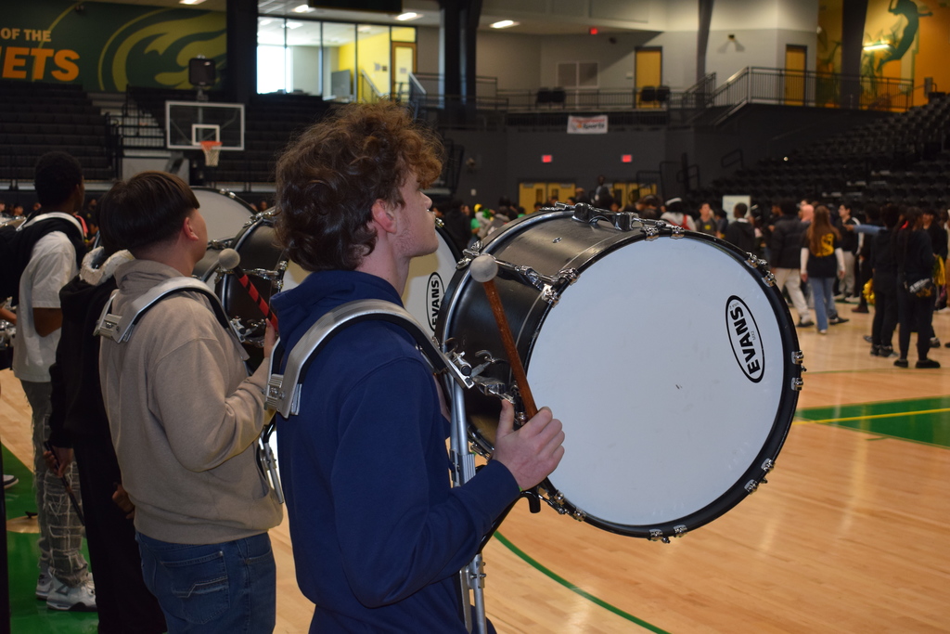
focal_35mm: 51
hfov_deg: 38.9
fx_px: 1346
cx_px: 475
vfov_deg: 26.5
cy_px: 317
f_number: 5.6
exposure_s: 1/125
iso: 800
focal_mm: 34
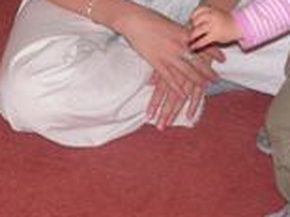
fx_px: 1415
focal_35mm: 169
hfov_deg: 11.5
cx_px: -27
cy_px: 234
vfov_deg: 8.7
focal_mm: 11.9
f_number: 3.3
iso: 200
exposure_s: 1/80
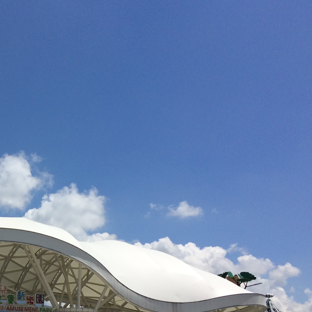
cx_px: -4
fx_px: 551
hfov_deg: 29.4
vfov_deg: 31.3
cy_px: 216
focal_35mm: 54
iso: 40
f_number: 2.2
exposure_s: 1/4566
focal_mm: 4.15
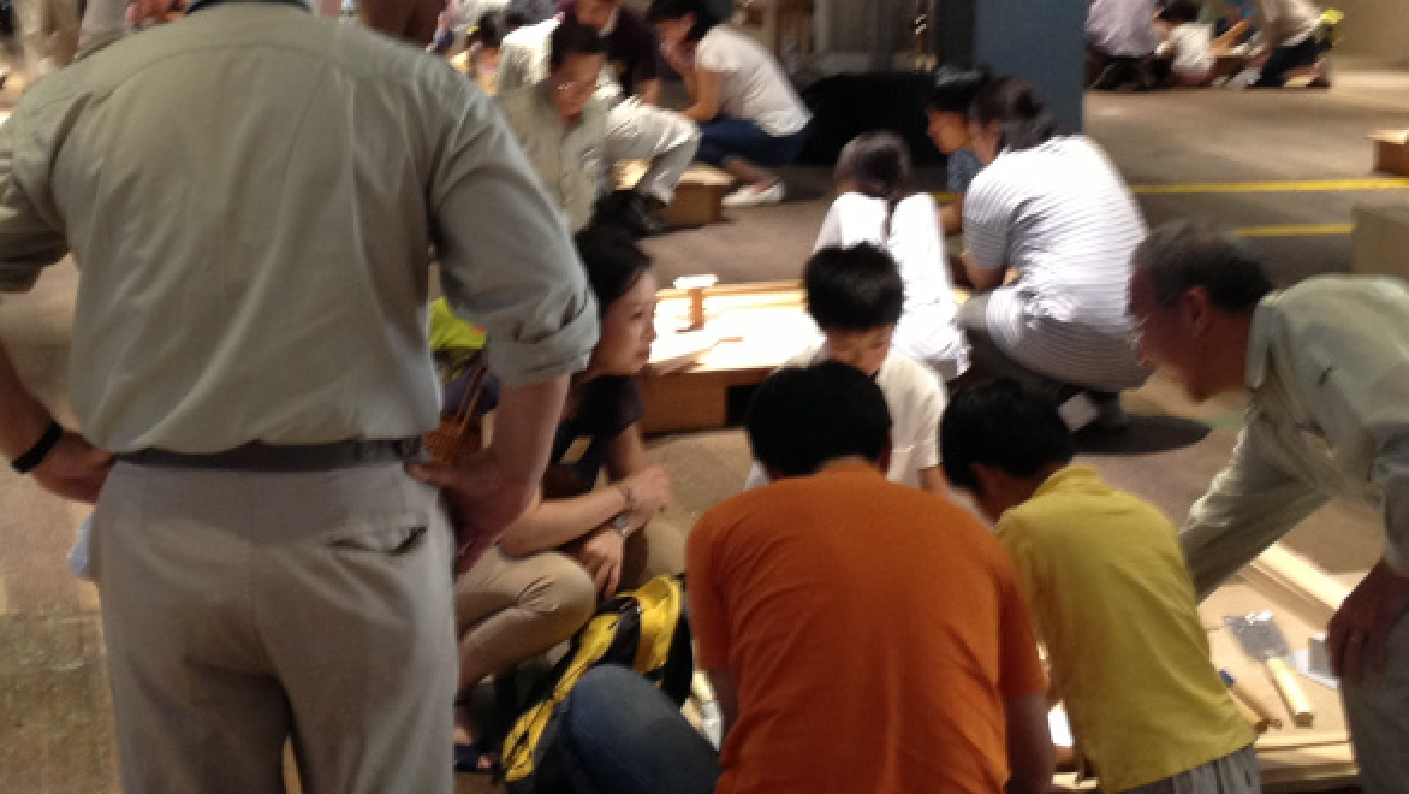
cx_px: 635
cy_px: 66
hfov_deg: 29.7
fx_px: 2653
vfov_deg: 16.8
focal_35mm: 71
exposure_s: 1/20
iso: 125
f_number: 2.4
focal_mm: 4.28
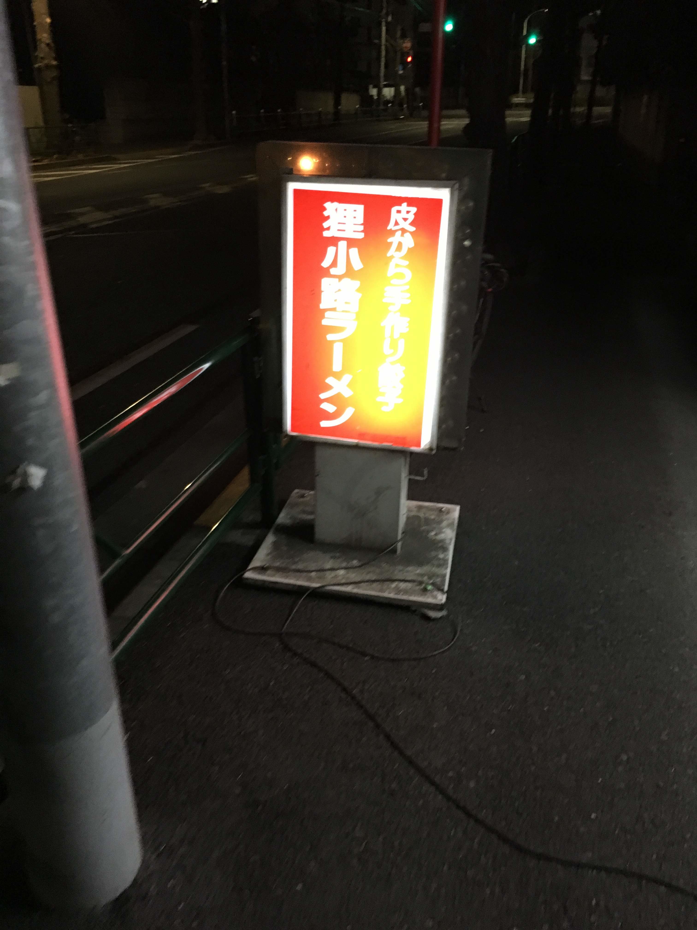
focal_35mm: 29
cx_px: 348
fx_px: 779
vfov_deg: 61.7
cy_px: 465
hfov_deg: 48.2
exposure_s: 1/15
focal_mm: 4.15
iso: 200
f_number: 2.2
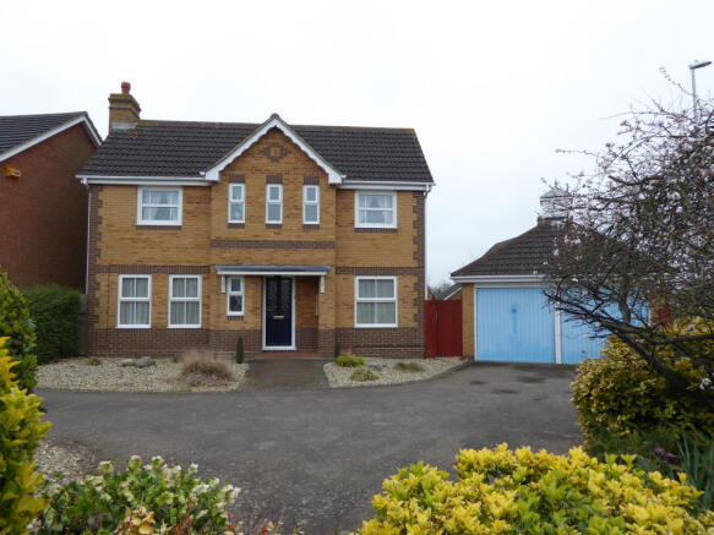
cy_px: 268
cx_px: 357
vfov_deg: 56.8
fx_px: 495
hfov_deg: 71.6
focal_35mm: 24
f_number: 3.3
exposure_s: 1/200
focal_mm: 4.3
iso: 100
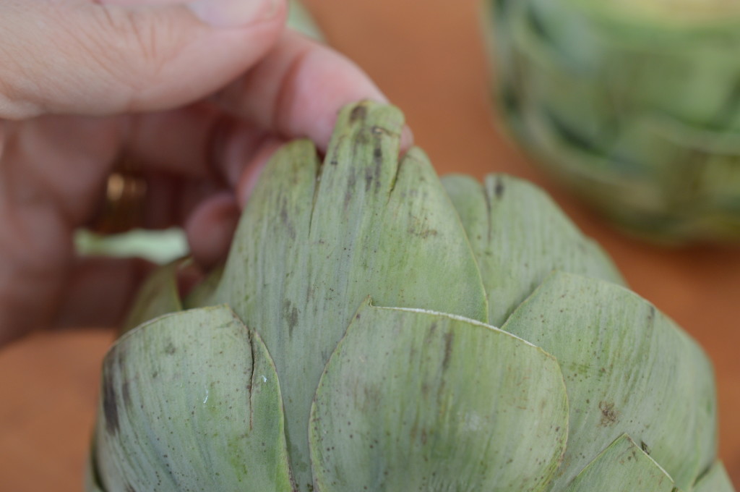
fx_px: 1232
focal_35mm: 60
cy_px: 246
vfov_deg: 22.6
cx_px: 370
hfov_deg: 33.4
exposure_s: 1/100
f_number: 5
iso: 400
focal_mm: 40
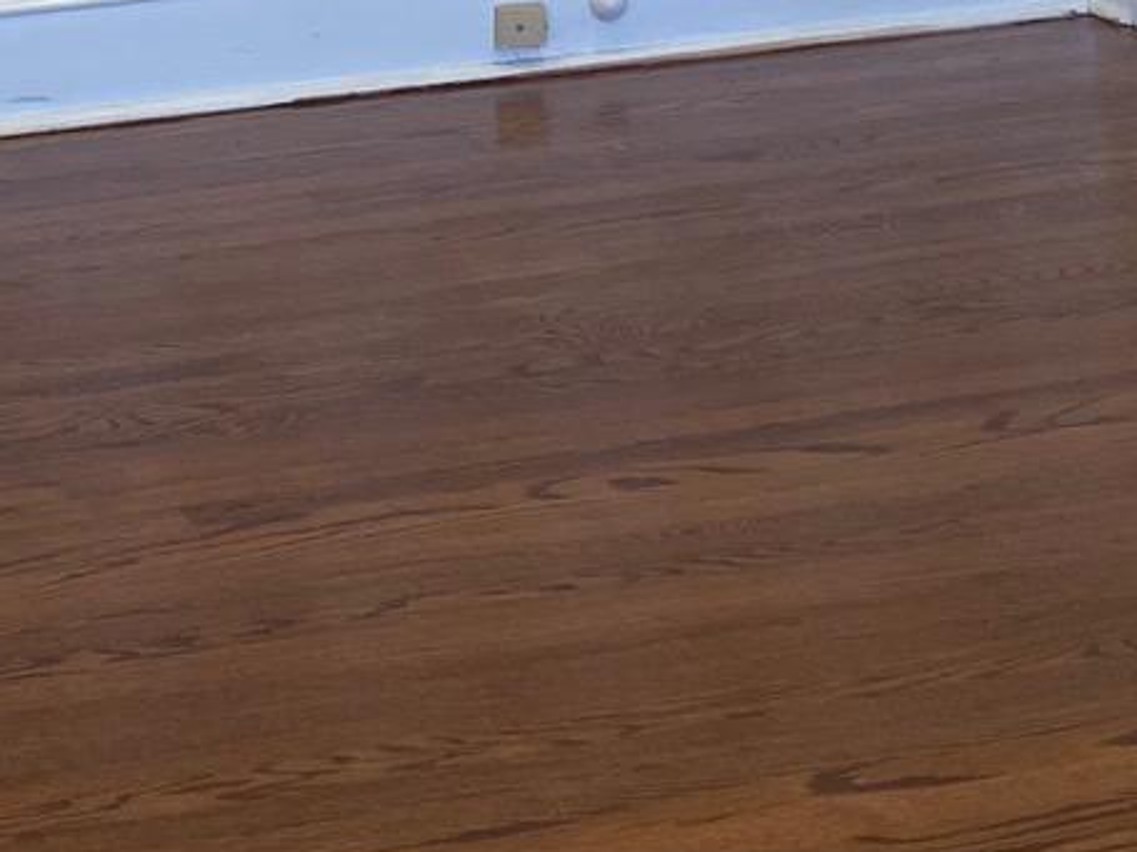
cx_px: 20
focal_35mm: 117
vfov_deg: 11.9
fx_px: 3842
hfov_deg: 16.5
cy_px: -520
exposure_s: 1/60
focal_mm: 4.25
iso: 64
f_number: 1.8
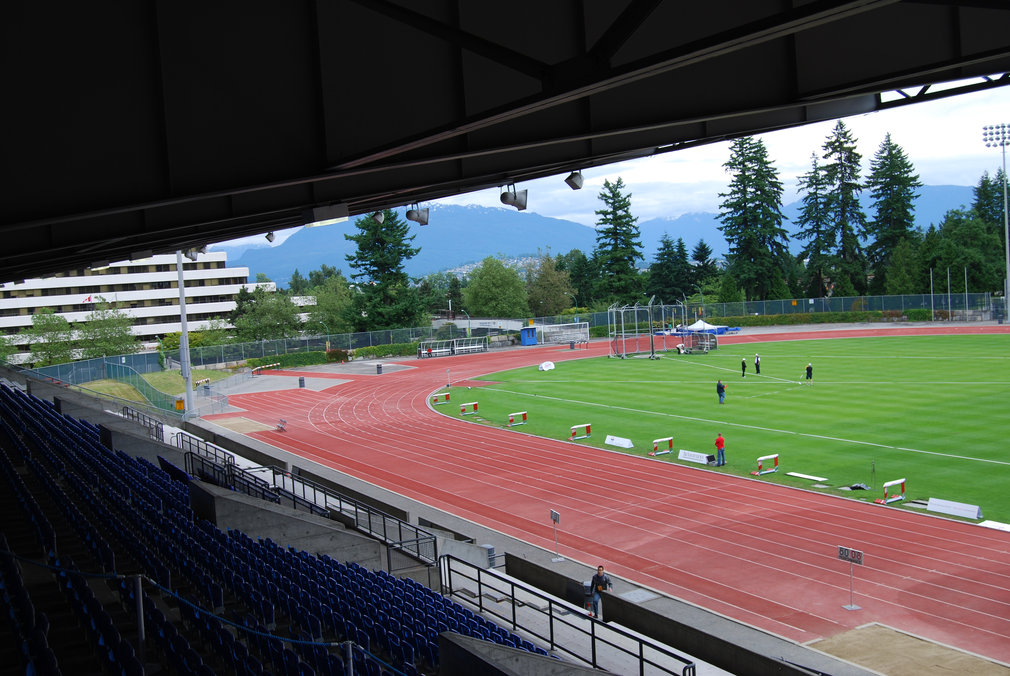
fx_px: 1095
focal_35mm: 39
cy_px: 338
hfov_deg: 49.5
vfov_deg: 34.3
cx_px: 505
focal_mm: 26
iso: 100
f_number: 7.1
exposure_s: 1/200
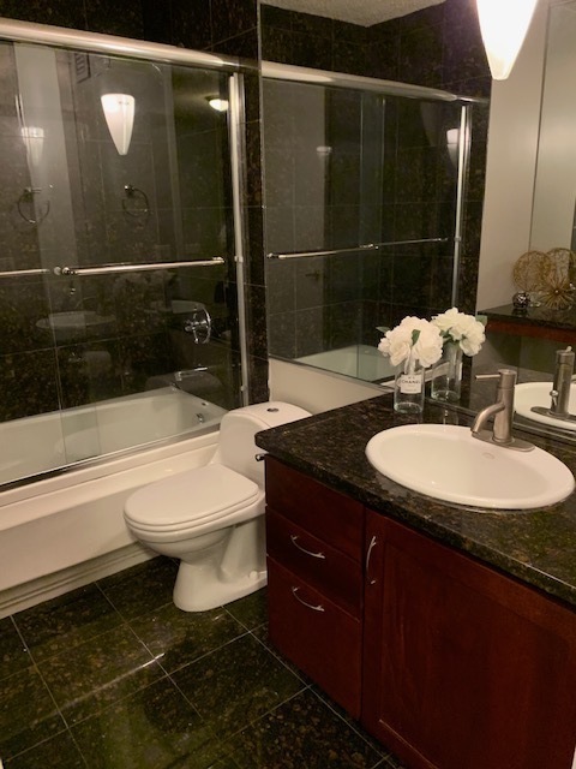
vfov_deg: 67.3
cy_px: 384
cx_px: 288
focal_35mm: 26
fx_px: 577
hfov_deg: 53.1
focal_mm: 4.25
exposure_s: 1/30
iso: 640
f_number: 1.8
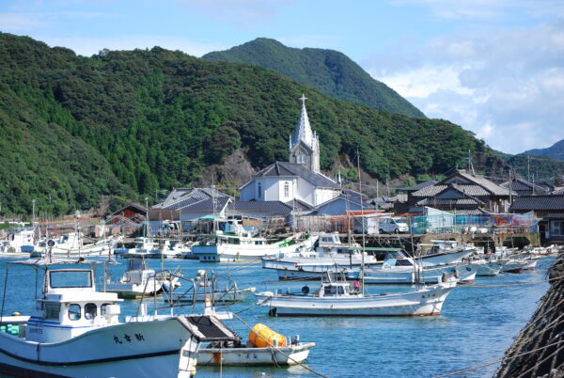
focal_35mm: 112
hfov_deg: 18.2
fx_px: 1765
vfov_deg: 12.2
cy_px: 189
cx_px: 282
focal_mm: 75
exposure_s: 1/500
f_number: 5.6
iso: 160
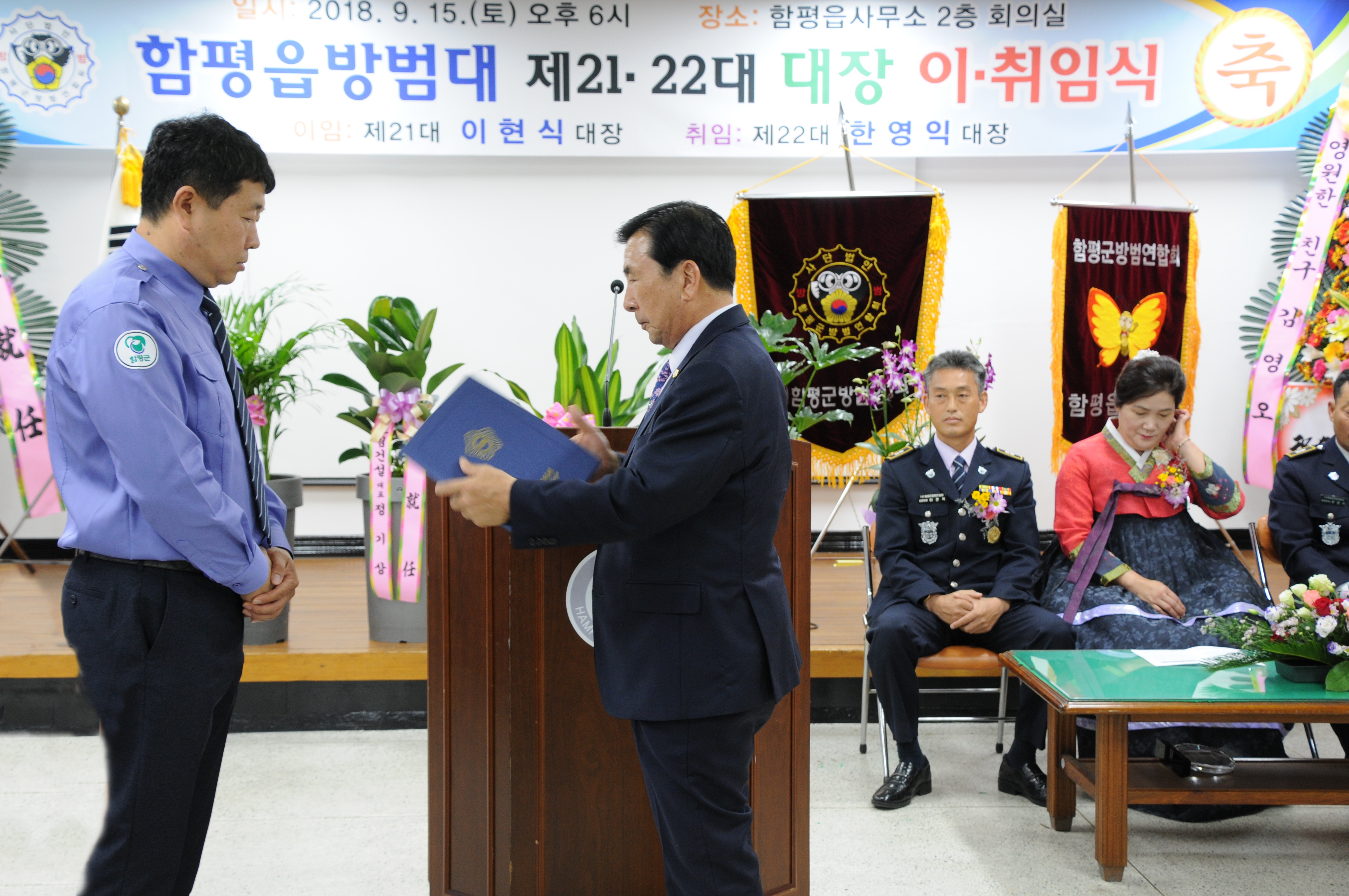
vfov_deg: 28.0
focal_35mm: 48
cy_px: 448
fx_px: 1796
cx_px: 674
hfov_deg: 41.2
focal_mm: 32
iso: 500
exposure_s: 1/25
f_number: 4
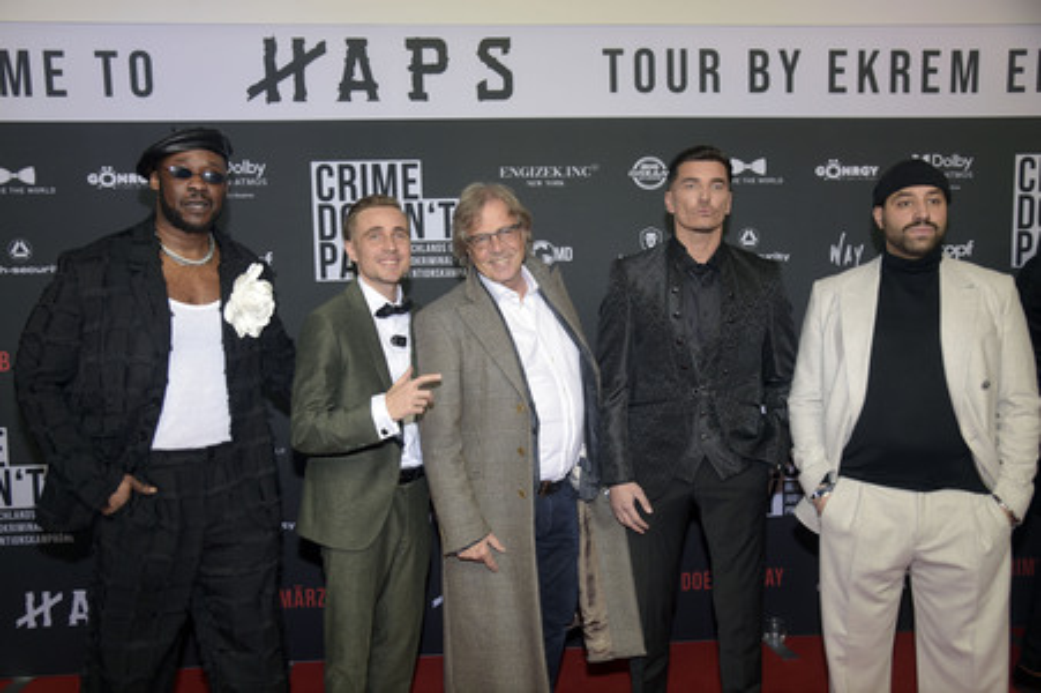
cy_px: 346
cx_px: 520
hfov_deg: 60.3
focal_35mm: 31
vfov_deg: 42.3
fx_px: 896
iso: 500
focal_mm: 31
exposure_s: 1/250
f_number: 4.5
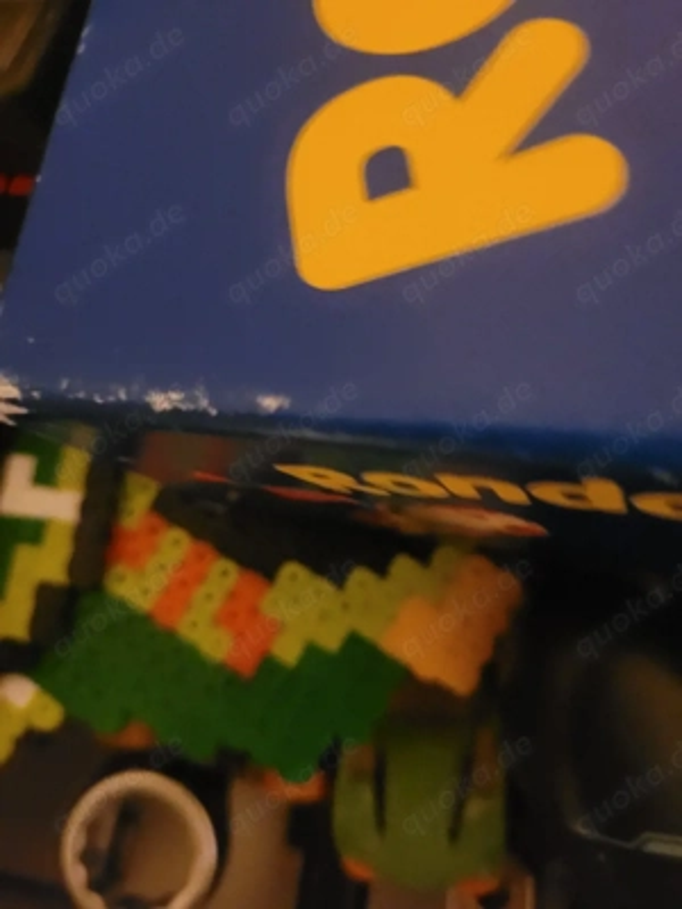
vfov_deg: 67.3
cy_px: 454
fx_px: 683
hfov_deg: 53.1
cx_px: 341
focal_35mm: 26
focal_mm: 5.4
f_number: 1.8
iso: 1600
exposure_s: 1/10
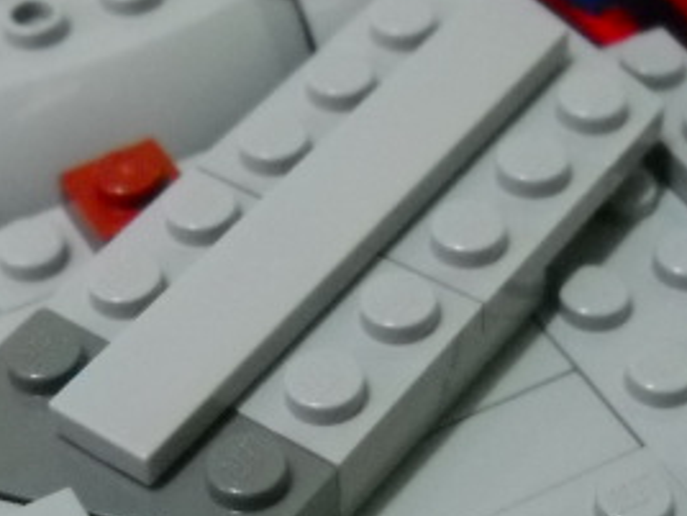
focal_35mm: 98
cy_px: 447
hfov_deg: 20.0
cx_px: 233
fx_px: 1945
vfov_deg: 15.0
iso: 800
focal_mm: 6.72
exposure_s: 1/13
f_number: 3.1
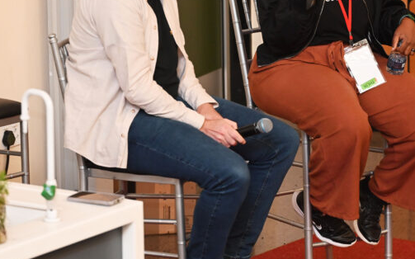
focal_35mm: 297
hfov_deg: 7.1
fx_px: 3358
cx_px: 250
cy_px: 61
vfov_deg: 4.4
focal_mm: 190
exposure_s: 1/100
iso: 3200
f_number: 5
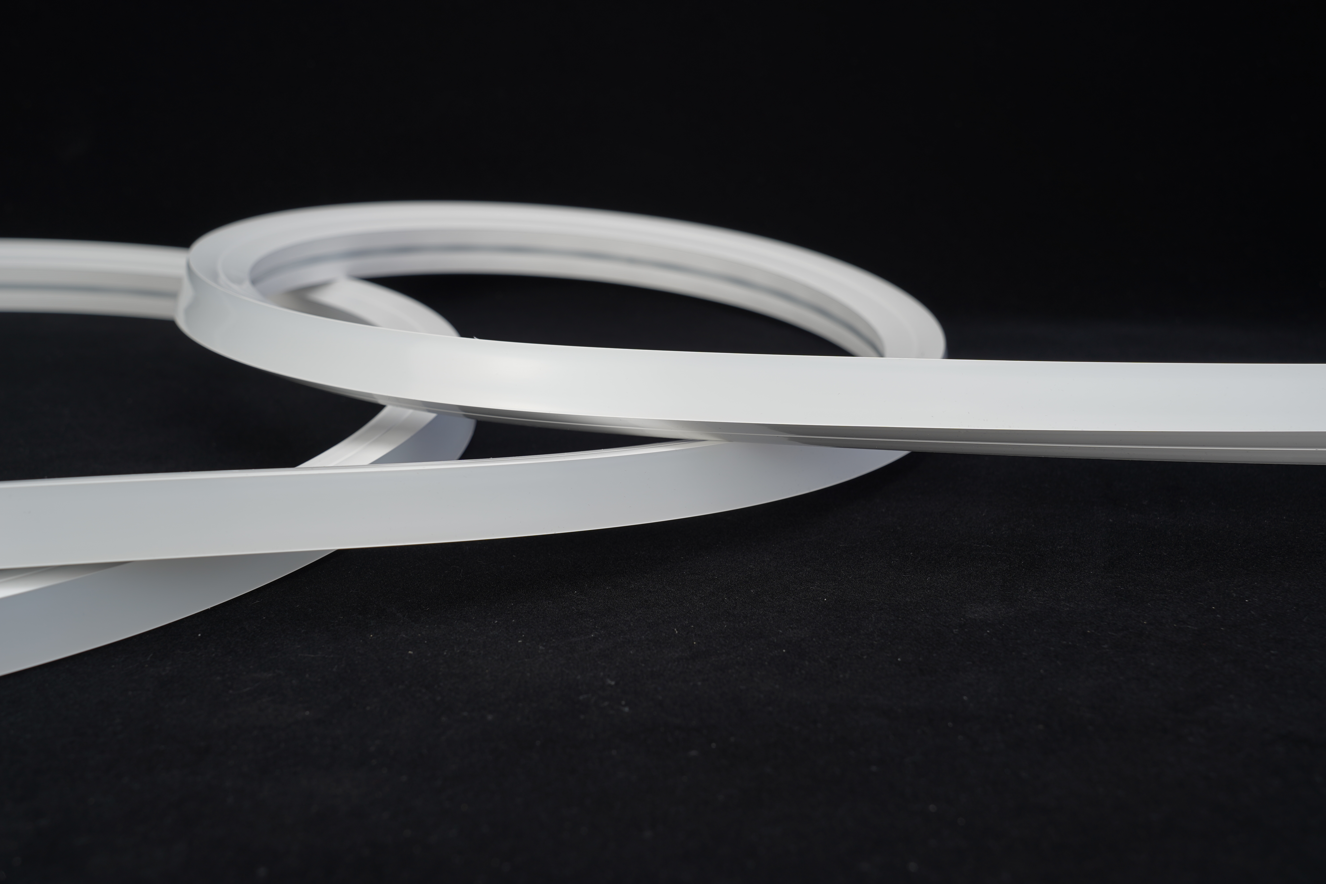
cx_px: 663
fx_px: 1805
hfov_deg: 40.3
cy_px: 442
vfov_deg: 27.5
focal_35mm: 49
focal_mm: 49
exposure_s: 1/15
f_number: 8
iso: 50
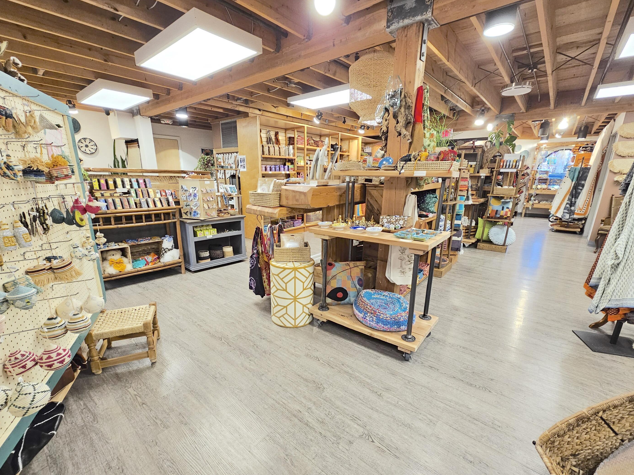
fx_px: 256
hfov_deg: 102.1
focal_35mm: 14
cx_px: 317
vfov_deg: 85.6
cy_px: 253
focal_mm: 2.2
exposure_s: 1/60
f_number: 2.2
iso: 160
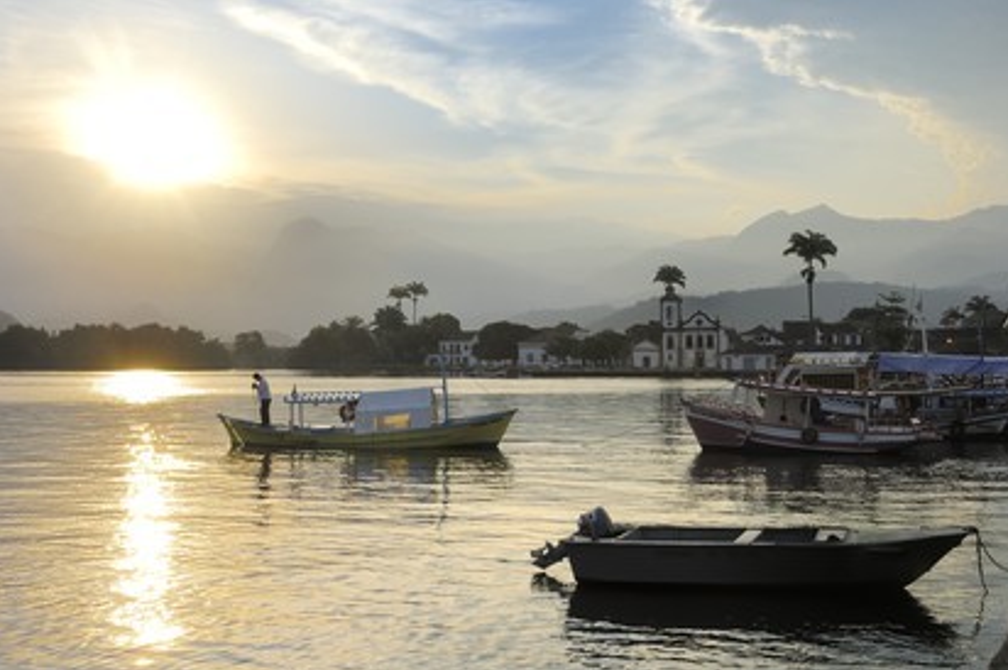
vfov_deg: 28.3
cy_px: 340
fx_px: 1329
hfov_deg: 41.5
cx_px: 513
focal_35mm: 48
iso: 100
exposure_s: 1/160
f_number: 13
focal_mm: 31
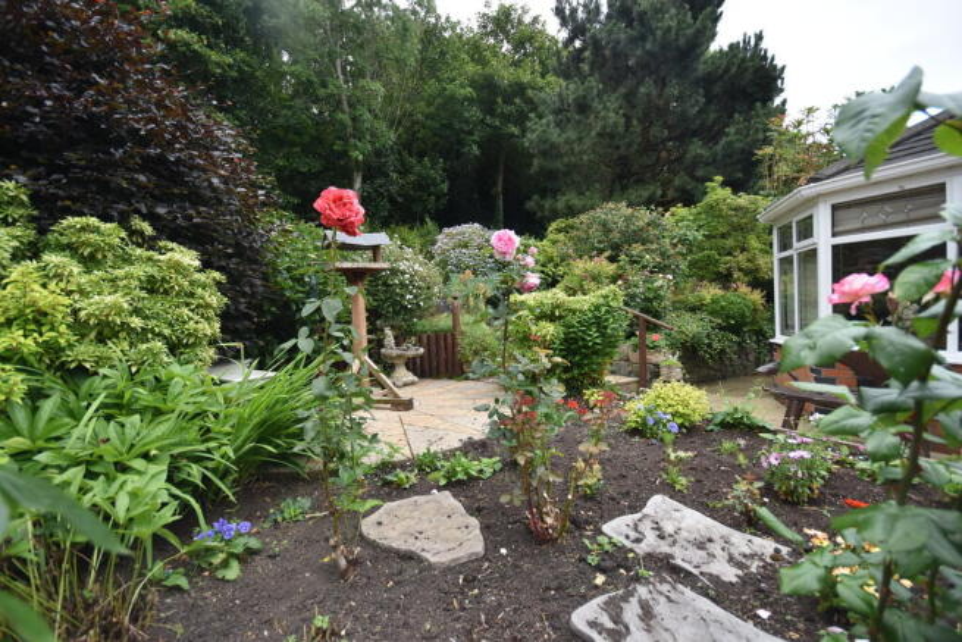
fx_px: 401
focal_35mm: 15
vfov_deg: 77.4
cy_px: 321
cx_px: 481
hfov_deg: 100.4
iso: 280
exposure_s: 1/250
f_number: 5.6
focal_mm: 10
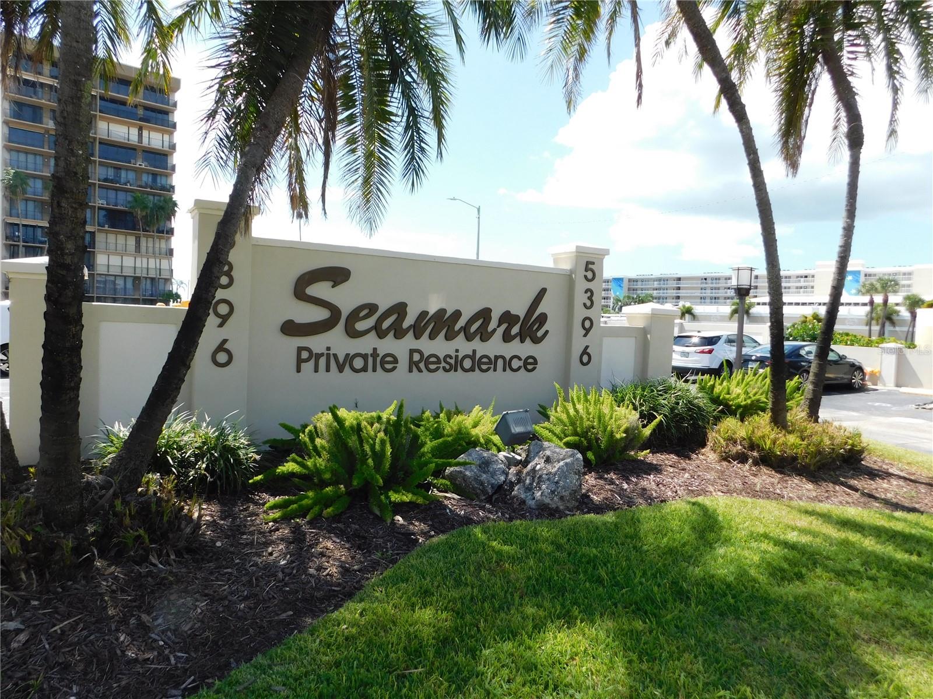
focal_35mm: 23
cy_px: 350
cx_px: 466
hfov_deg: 73.9
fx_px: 620
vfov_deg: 58.9
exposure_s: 1/800
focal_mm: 4
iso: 125
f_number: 3
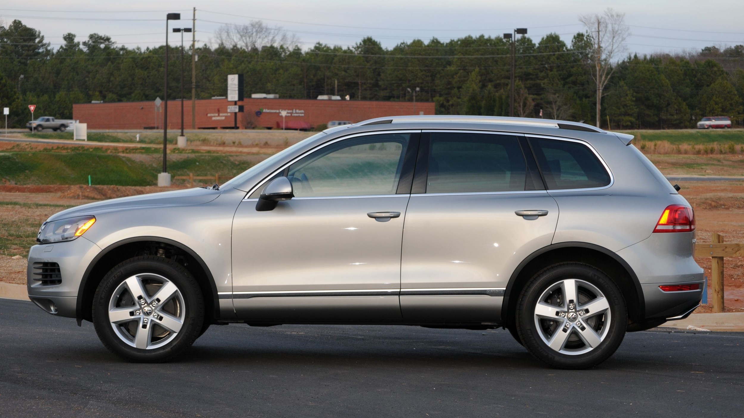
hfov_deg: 17.0
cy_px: 224
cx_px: 373
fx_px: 2486
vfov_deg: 9.6
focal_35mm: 126
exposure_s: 1/60
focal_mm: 80
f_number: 8
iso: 250
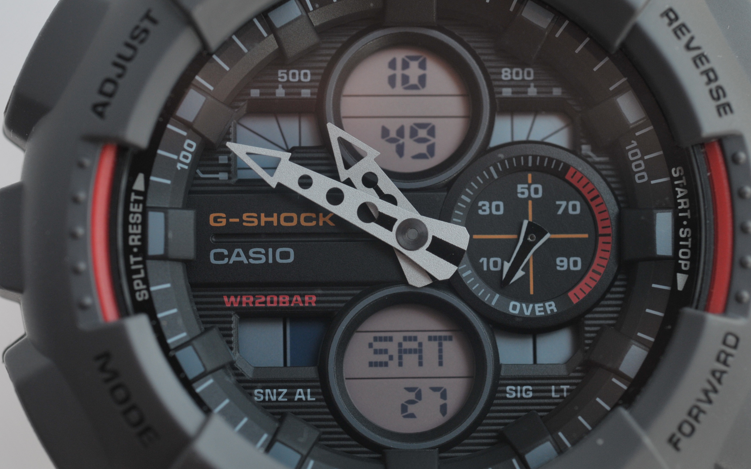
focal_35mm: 85
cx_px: 374
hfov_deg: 24.5
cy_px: 236
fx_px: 1730
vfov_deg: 15.5
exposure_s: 1/125
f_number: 5.6
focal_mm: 55
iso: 400
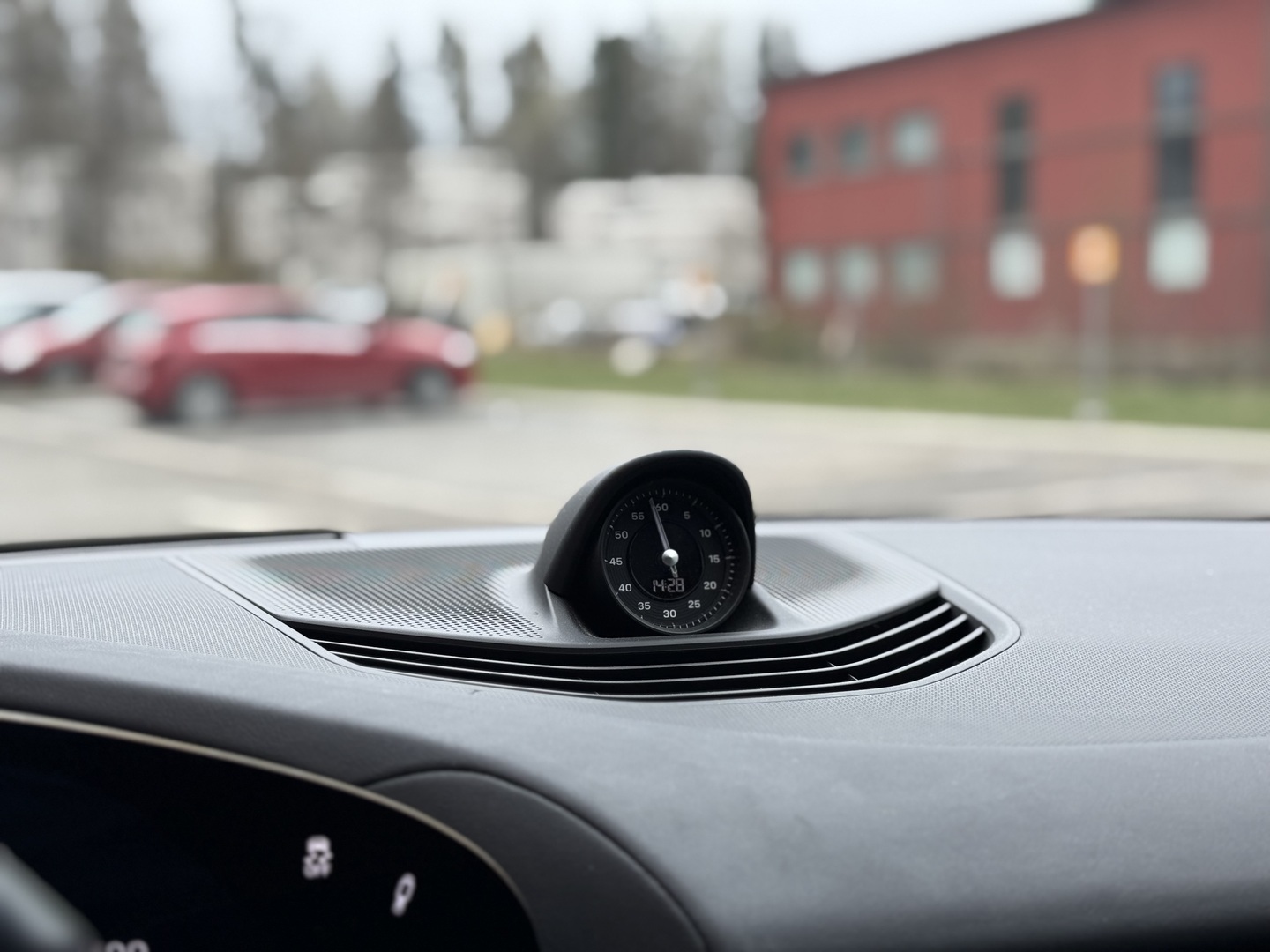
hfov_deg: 39.7
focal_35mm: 48
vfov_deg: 30.3
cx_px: 635
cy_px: 476
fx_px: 1761
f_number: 1.78
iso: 64
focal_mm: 6.76
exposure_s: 1/625
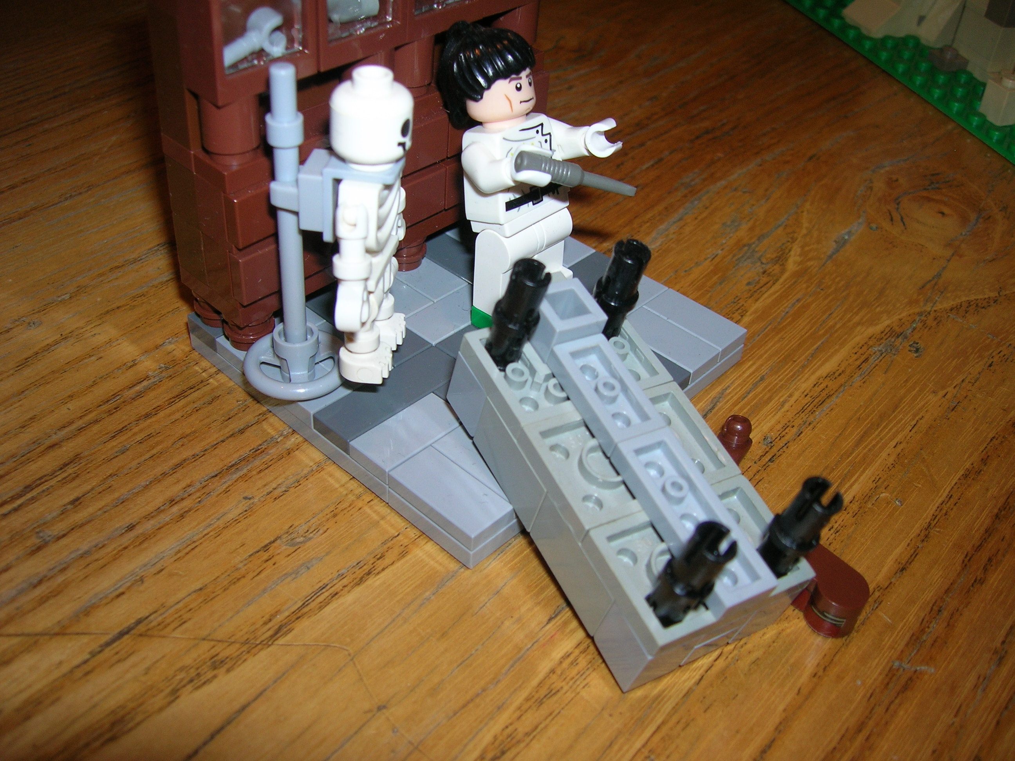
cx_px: 508
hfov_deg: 54.0
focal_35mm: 34
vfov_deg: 41.8
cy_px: 380
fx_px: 997
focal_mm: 5.7
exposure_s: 1/60.1
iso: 50
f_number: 2.9
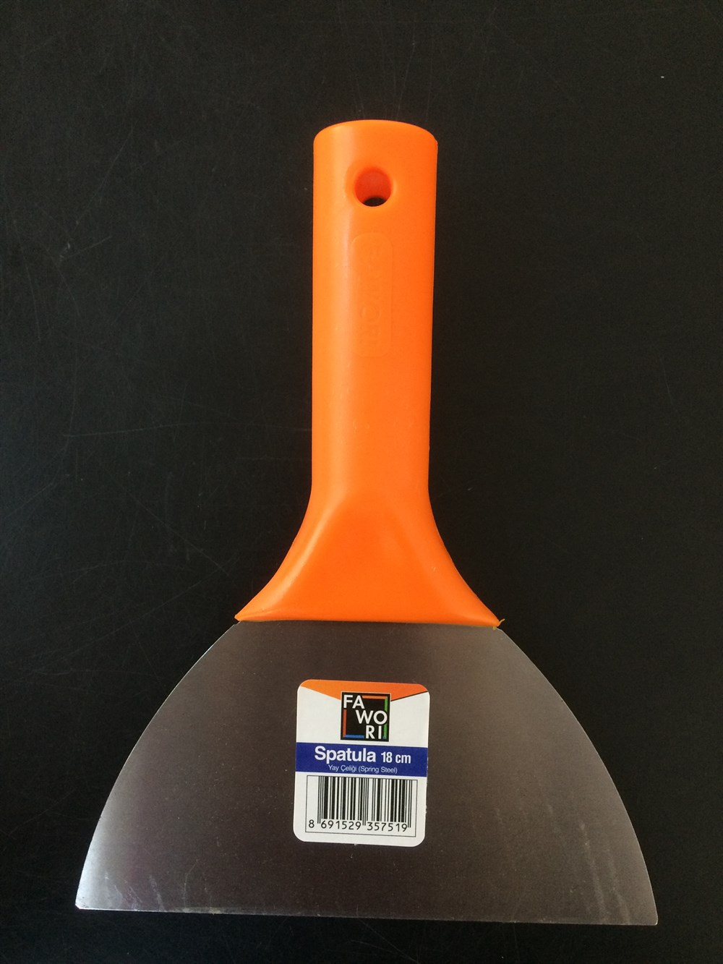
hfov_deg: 48.2
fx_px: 807
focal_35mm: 29
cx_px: 362
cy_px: 482
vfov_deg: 61.7
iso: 250
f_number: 2.2
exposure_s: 1/33
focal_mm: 4.15
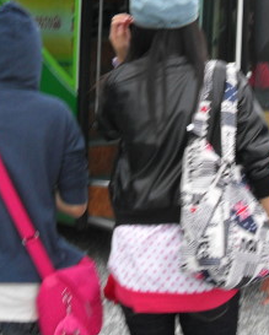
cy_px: 101
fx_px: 795
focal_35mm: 80
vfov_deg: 23.7
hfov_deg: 18.6
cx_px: 285
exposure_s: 1/125
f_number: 2.8
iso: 100
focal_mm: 6.2
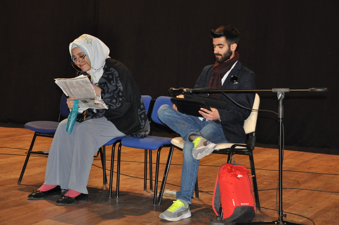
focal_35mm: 75
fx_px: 705
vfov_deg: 18.1
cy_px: 112
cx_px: 170
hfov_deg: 27.0
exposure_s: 1/60
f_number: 5
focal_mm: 50
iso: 800
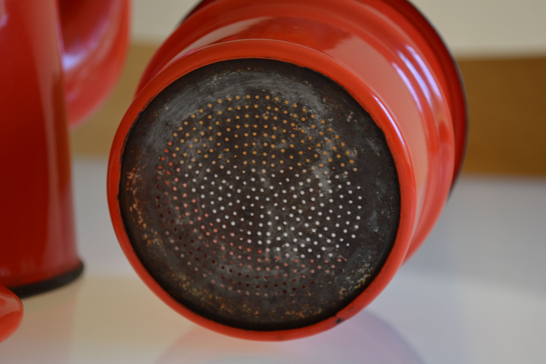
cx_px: 273
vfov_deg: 16.6
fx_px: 1251
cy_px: 182
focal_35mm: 82
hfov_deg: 24.6
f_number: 5.6
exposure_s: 1/60
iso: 400
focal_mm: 55
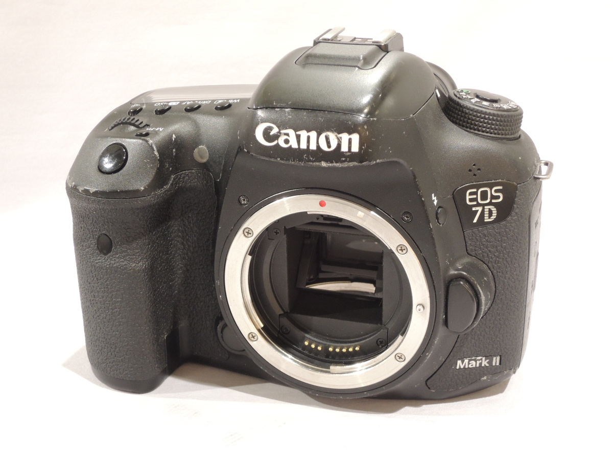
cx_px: 306
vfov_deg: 23.7
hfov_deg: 31.2
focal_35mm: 62
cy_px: 230
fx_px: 1098
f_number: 4.2
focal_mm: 11.1
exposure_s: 1/25
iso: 400
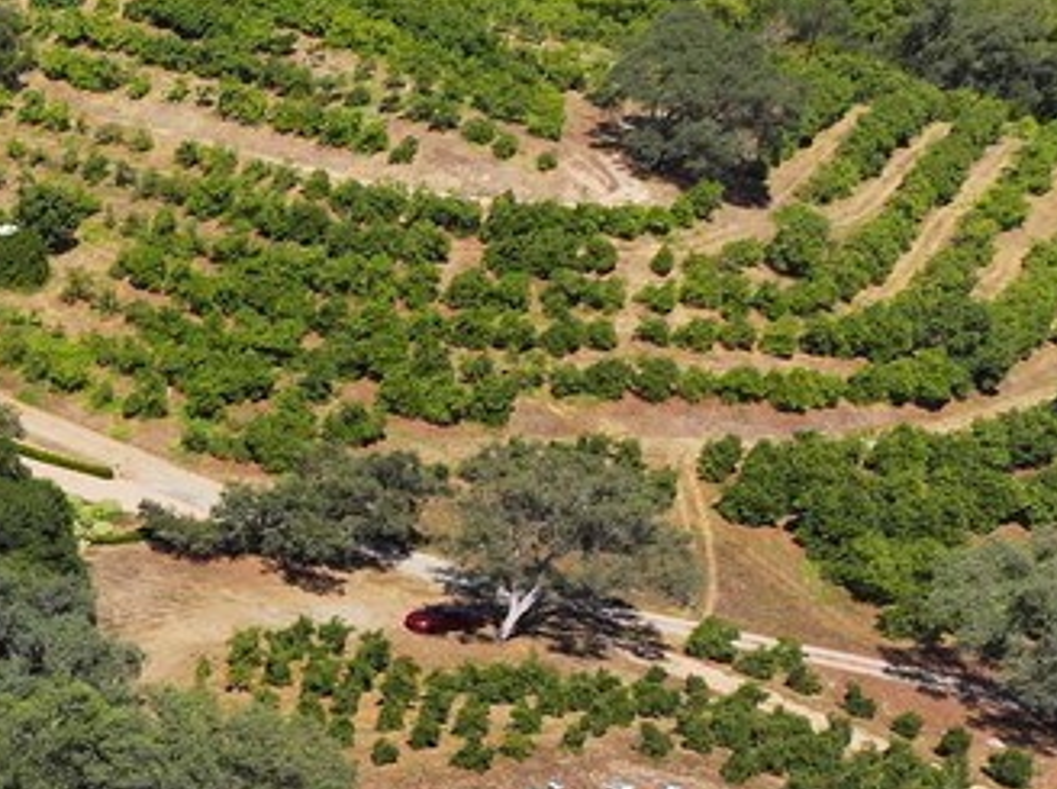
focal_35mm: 75
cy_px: 855
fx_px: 2287
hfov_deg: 21.8
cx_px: -512
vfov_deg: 18.9
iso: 100
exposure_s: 1/320
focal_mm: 12.29
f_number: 2.8
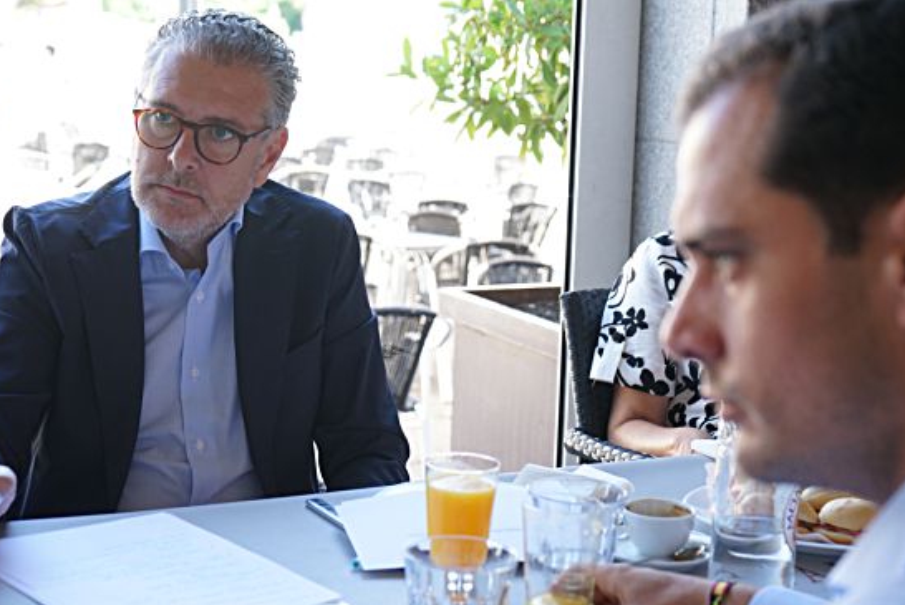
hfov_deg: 29.6
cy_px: 327
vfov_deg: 20.1
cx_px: 436
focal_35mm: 68
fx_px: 1711
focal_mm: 58
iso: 800
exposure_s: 1/80
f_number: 5.6
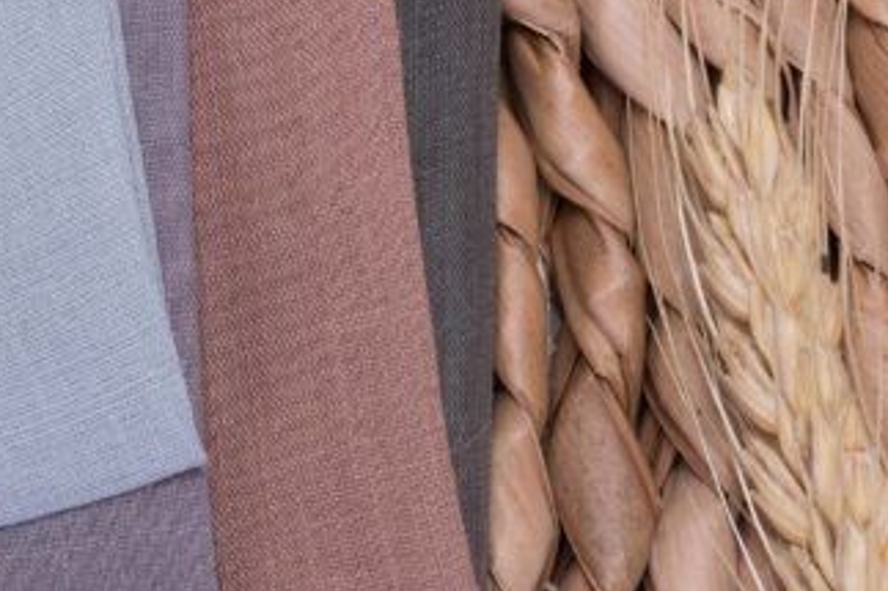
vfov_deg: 9.0
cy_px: 456
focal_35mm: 152
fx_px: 3747
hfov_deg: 13.3
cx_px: -81
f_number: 11
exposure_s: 1/125
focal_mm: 32
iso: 100
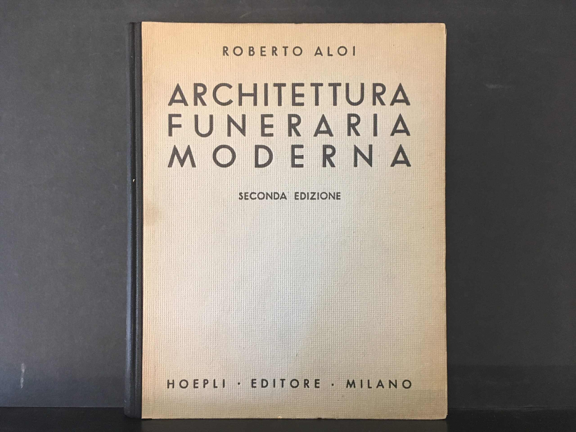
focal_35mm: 29
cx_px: 288
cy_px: 216
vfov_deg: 48.2
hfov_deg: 61.7
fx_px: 483
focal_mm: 4.15
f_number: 2.2
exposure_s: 1/33
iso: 200
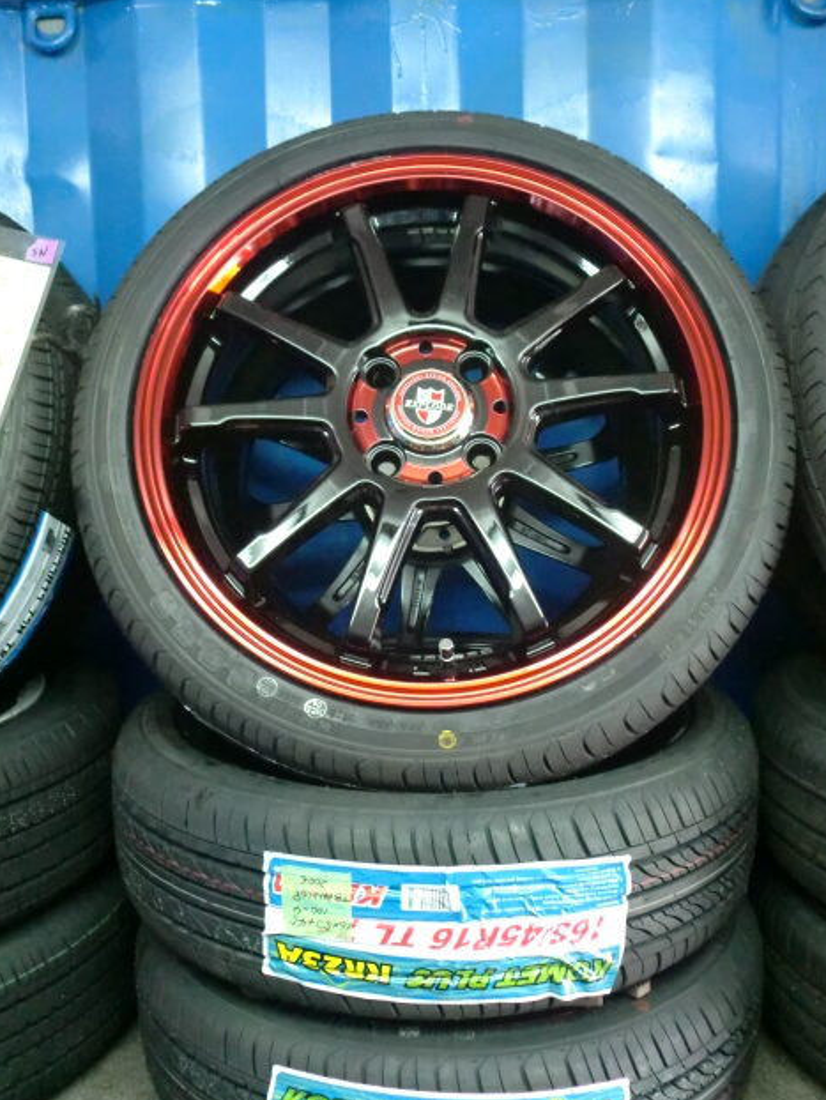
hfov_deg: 39.7
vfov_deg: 51.3
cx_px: 419
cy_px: 561
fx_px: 1145
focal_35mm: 36
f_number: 3.1
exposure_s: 1/60
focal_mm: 6.3
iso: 800
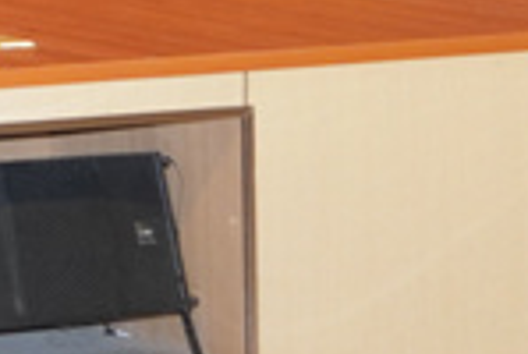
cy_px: -704
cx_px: -964
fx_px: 3836
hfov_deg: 7.1
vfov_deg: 5.0
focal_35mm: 261
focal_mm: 26
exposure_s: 1/160
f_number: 4
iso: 800
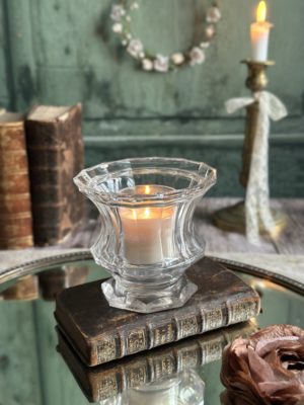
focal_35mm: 48
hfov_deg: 30.3
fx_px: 562
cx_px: 152
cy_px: 202
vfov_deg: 39.7
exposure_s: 1/60
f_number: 1.78
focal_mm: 6.86
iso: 320
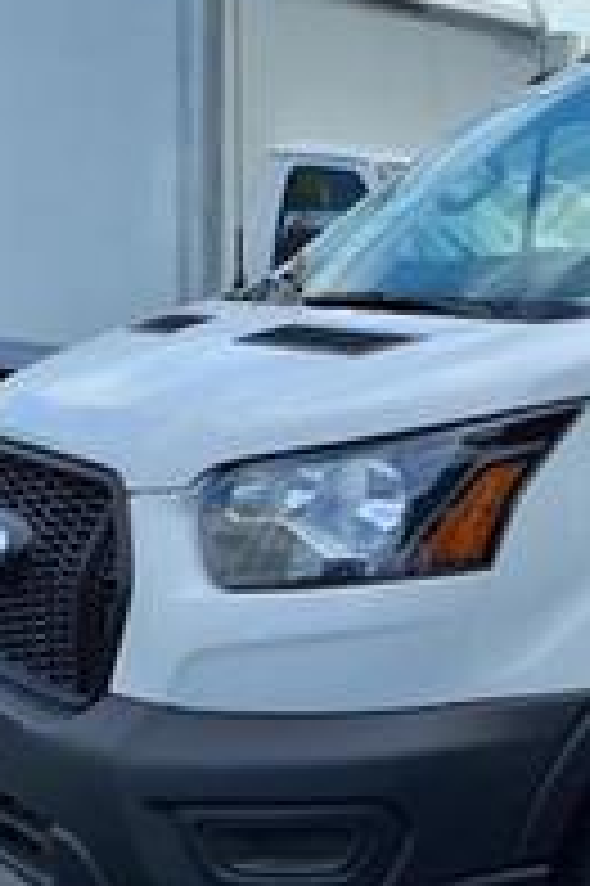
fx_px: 1773
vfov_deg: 28.0
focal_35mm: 72
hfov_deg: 17.0
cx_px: 905
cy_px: 562
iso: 40
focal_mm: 3.58
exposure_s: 1/1429
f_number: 1.9
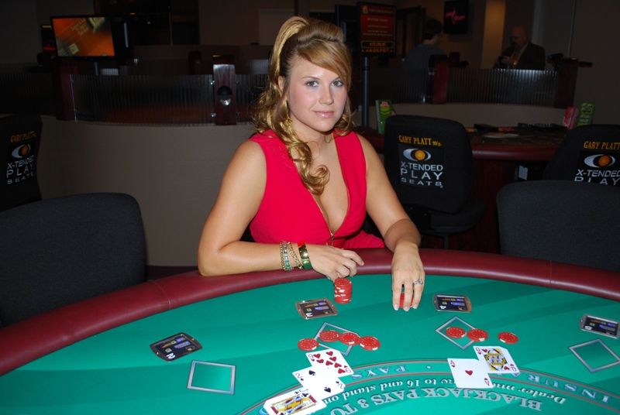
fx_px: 517
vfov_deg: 43.7
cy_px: 208
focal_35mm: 30
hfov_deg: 61.9
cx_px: 310
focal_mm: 20
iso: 200
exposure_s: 1/60
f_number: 4
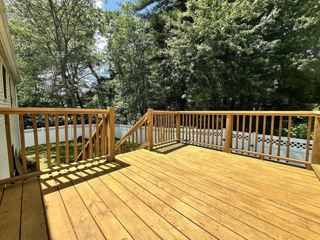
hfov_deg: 102.1
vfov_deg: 85.7
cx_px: 160
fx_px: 129
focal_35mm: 14
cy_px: 120
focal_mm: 2.22
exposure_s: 1/1276
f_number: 2.2
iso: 40
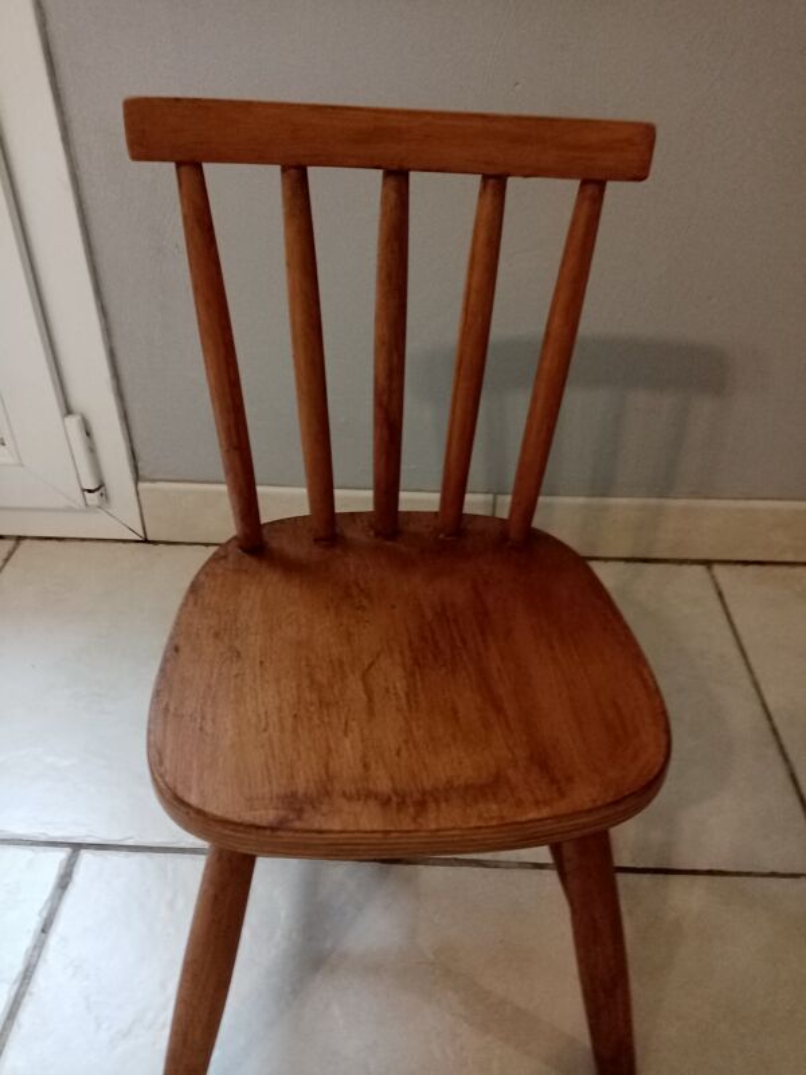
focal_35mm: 26
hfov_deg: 53.1
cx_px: 403
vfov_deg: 67.3
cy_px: 538
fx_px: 807
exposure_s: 1/25
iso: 380
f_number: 1.8
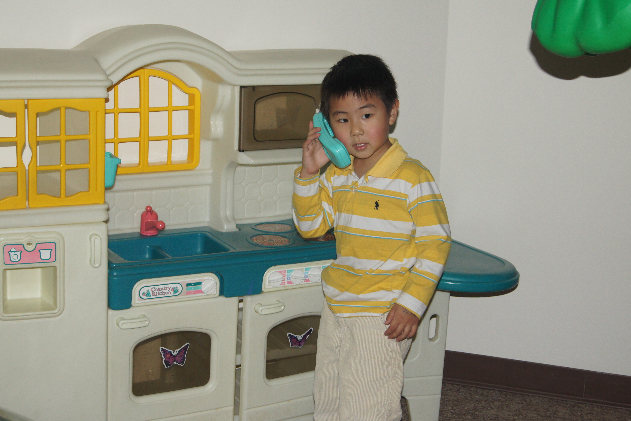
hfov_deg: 29.4
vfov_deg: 19.9
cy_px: 212
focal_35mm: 69
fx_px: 1201
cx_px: 318
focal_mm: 45
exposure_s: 1/80
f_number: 5.6
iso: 800
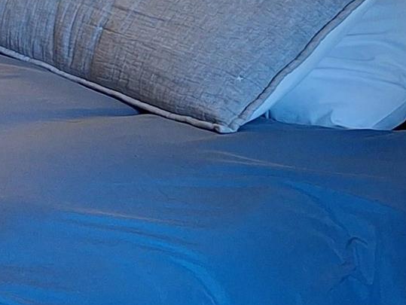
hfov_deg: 12.3
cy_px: 50
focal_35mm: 131
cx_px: -524
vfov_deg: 11.3
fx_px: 1537
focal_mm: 5.54
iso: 250
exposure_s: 1/24
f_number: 1.8
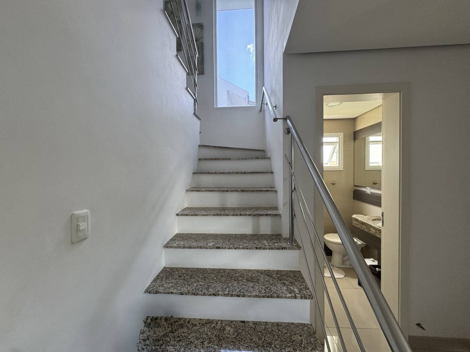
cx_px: 235
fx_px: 190
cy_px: 176
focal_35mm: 14
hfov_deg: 102.1
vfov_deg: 85.7
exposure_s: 1/99
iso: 200
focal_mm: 2.22
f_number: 2.2
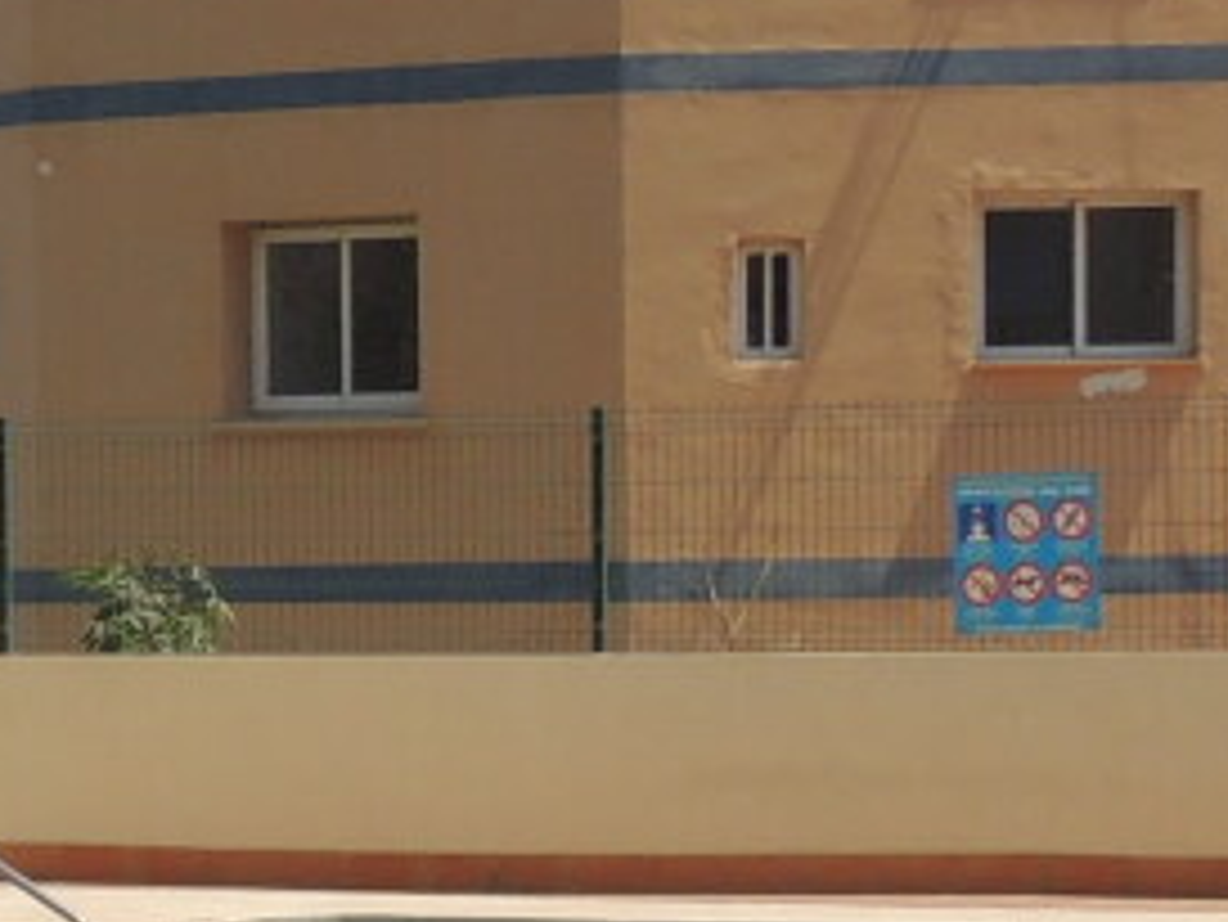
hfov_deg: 10.7
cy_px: 987
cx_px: -265
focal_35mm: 181
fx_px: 6424
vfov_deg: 8.2
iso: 100
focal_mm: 5.8
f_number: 3.6
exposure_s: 1/1250
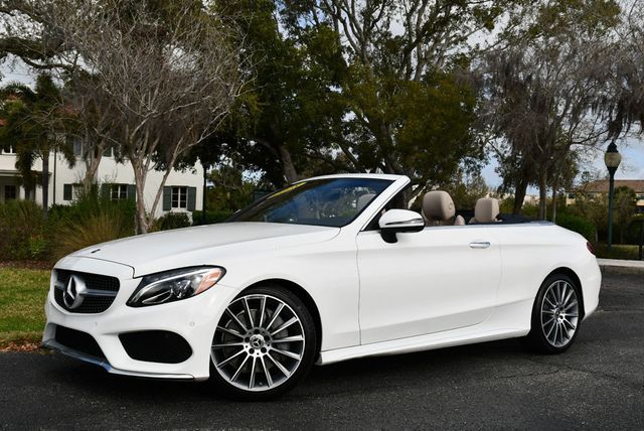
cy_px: 216
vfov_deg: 30.6
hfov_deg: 44.5
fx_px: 788
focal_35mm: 44
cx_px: 322
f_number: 9
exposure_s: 1/320
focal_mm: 22
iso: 100
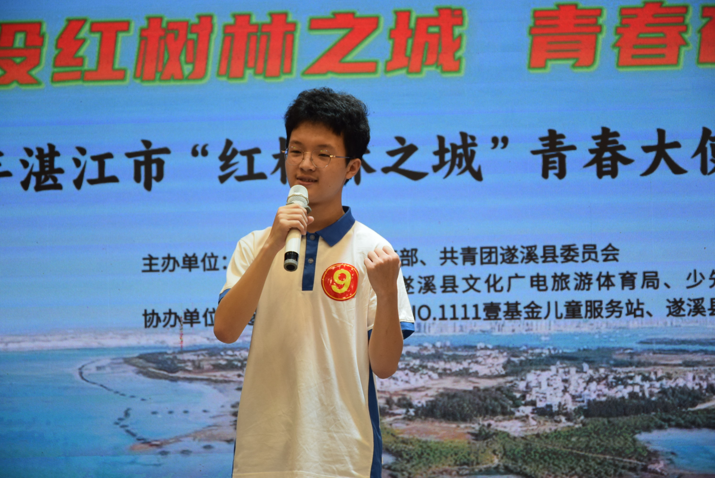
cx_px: 358
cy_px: 239
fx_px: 2534
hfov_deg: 16.1
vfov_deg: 10.8
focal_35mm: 128
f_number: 5.6
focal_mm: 85
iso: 400
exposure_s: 1/125
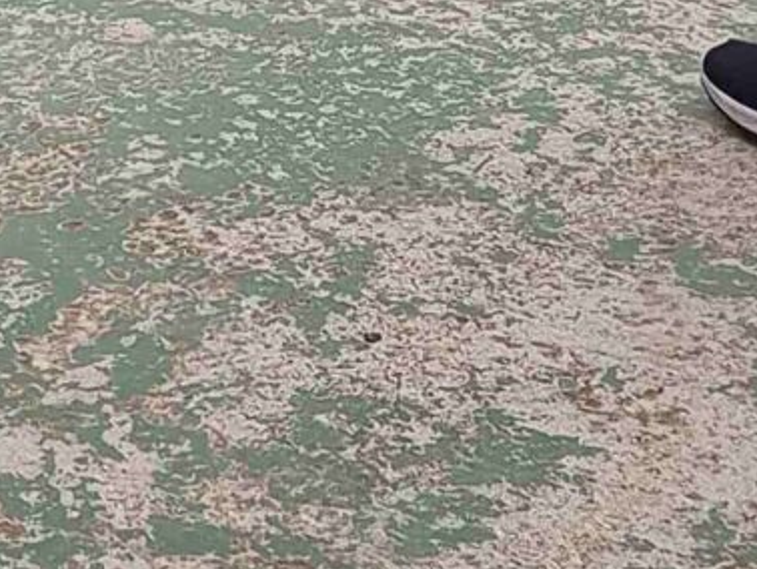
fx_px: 1926
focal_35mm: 88
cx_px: 24
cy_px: -385
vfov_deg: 15.0
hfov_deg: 21.6
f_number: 2.2
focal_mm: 2.2
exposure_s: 1/932
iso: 50
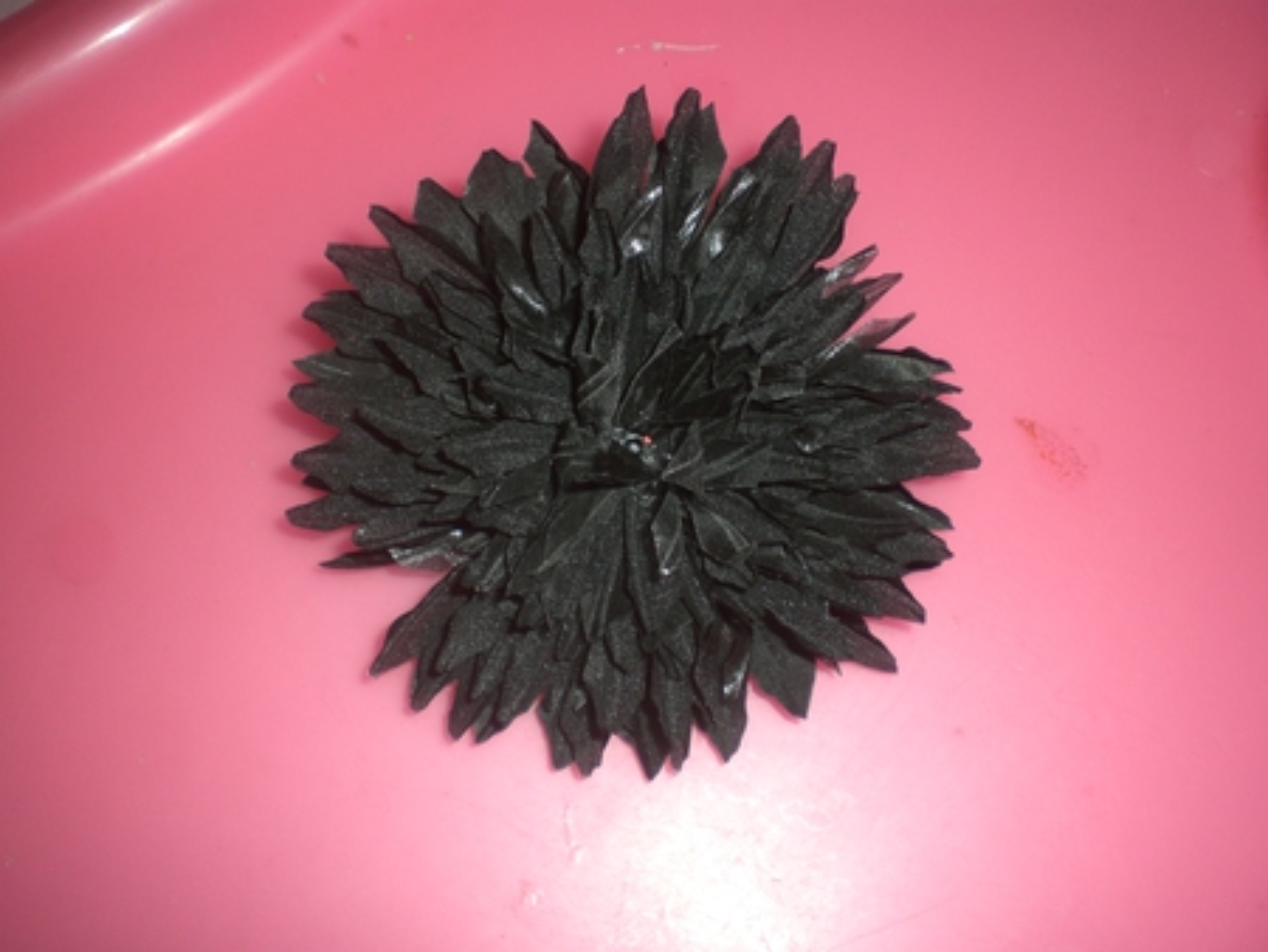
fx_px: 1393
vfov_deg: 37.8
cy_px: 476
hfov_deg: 49.0
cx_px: 634
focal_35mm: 38
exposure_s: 1/60
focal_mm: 6.3
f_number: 3.1
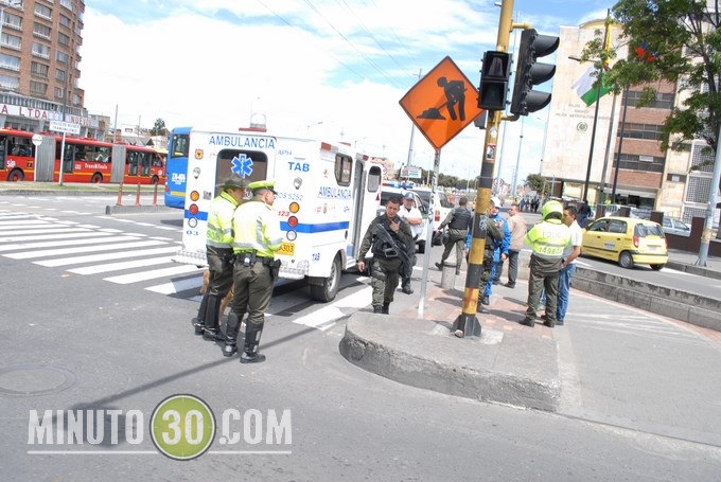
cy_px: 241
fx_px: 541
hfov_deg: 67.3
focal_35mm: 27
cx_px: 360
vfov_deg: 48.0
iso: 100
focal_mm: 18
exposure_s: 1/125
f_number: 7.1
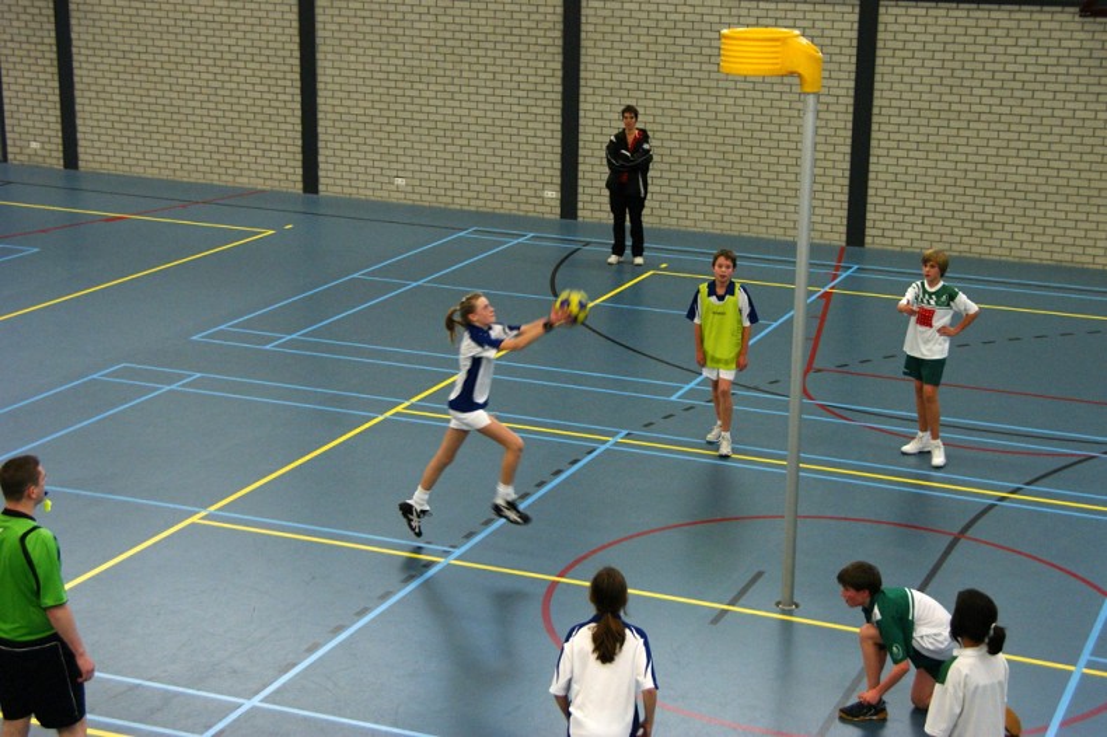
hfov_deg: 37.9
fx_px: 1614
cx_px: 554
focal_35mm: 52
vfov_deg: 25.7
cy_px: 368
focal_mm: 35
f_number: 5.6
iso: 800
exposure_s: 1/100
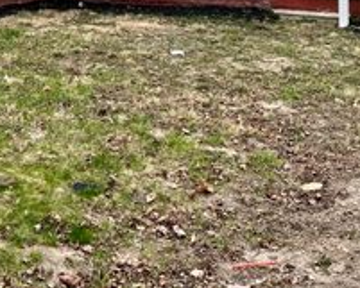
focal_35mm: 63
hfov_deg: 29.2
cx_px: 63
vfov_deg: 22.7
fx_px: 672
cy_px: -37
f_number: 1.5
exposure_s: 1/466
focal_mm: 5.7
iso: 50
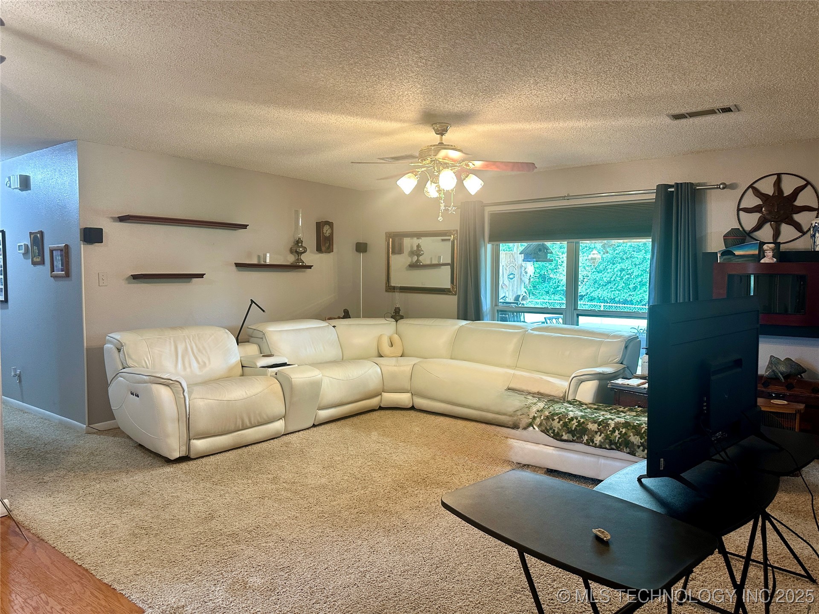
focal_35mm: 24
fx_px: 568
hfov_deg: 71.6
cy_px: 307
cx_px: 410
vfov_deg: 56.8
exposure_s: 1/60
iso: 160
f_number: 1.78
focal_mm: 6.86
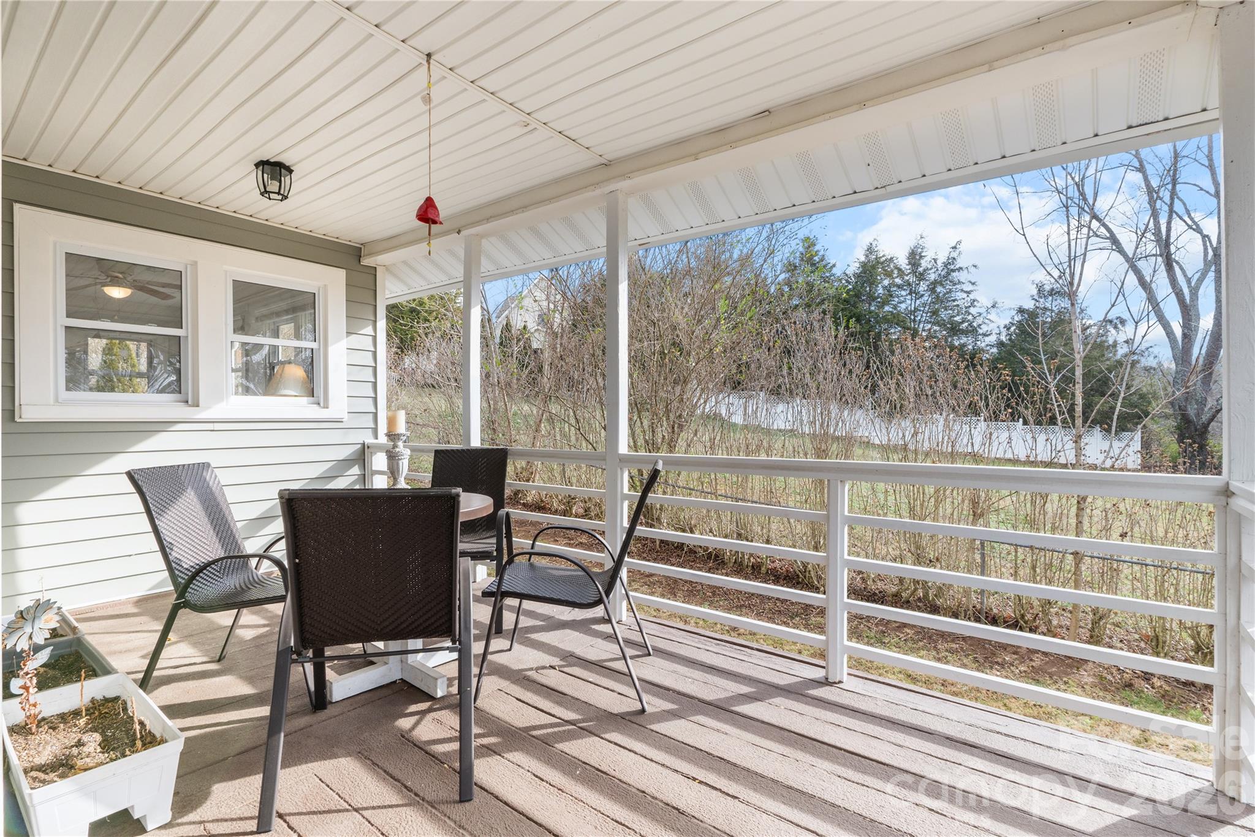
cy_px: 418
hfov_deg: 95.0
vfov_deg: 72.0
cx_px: 628
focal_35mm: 16
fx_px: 575
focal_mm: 11
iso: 200
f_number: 9
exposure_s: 1/60
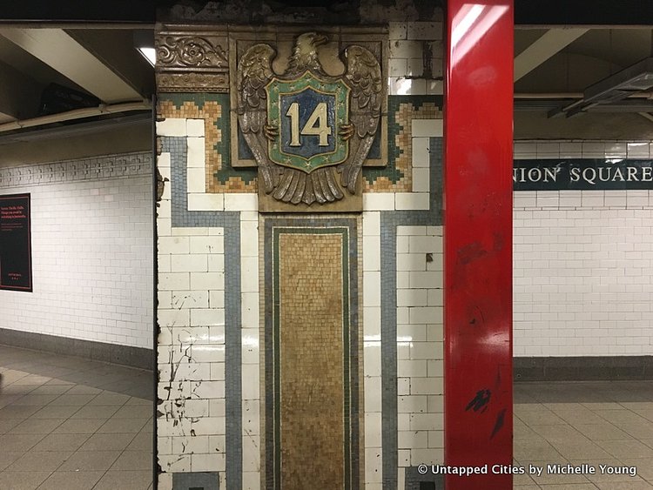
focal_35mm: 29
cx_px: 326
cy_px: 245
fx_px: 547
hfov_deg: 61.6
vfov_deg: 48.3
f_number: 2.2
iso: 160
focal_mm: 4.15
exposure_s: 1/30
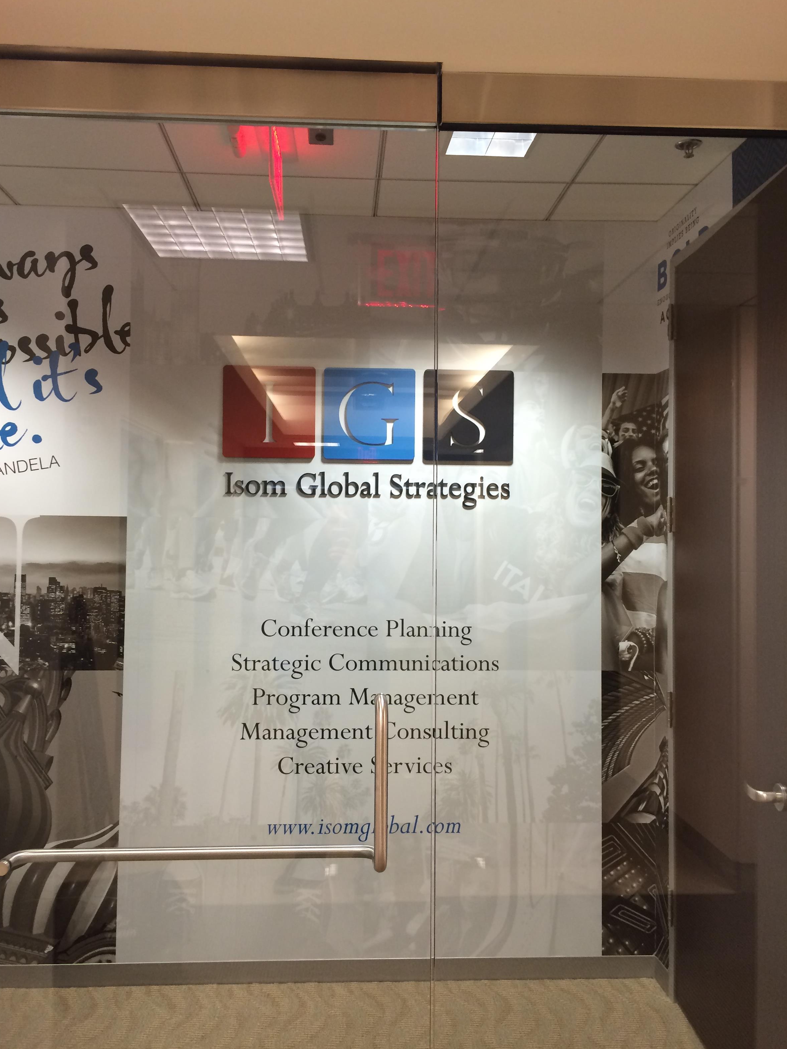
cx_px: 387
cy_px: 513
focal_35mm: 30
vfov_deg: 60.0
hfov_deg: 46.8
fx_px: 909
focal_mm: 4.15
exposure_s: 1/30
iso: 80
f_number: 2.2
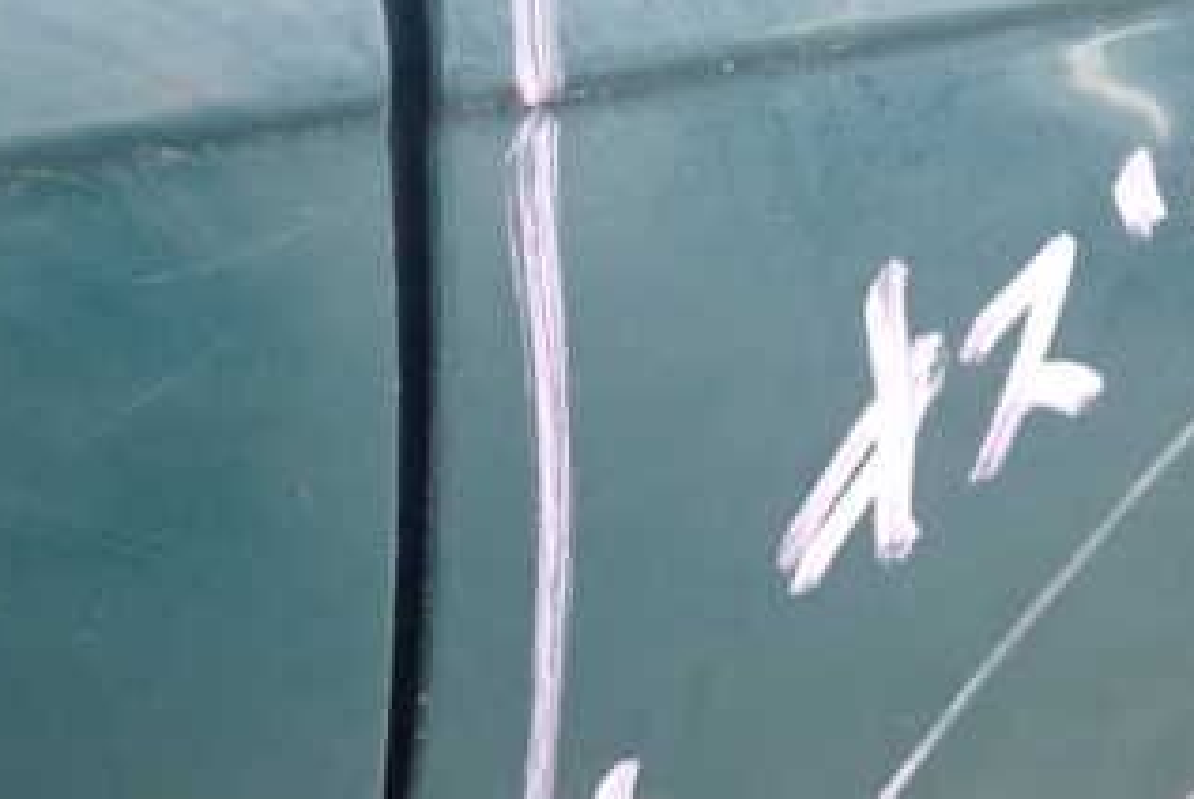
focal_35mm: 59
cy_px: 622
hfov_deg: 33.8
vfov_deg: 22.8
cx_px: 478
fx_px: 1959
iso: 1600
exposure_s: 1/200
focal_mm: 5.4
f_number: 2.3
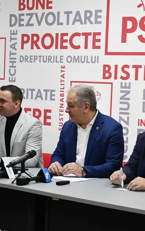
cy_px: 120
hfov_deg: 14.4
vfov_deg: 23.0
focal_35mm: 90
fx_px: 568
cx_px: 120
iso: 1600
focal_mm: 34
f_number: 4.2
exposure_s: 1/125
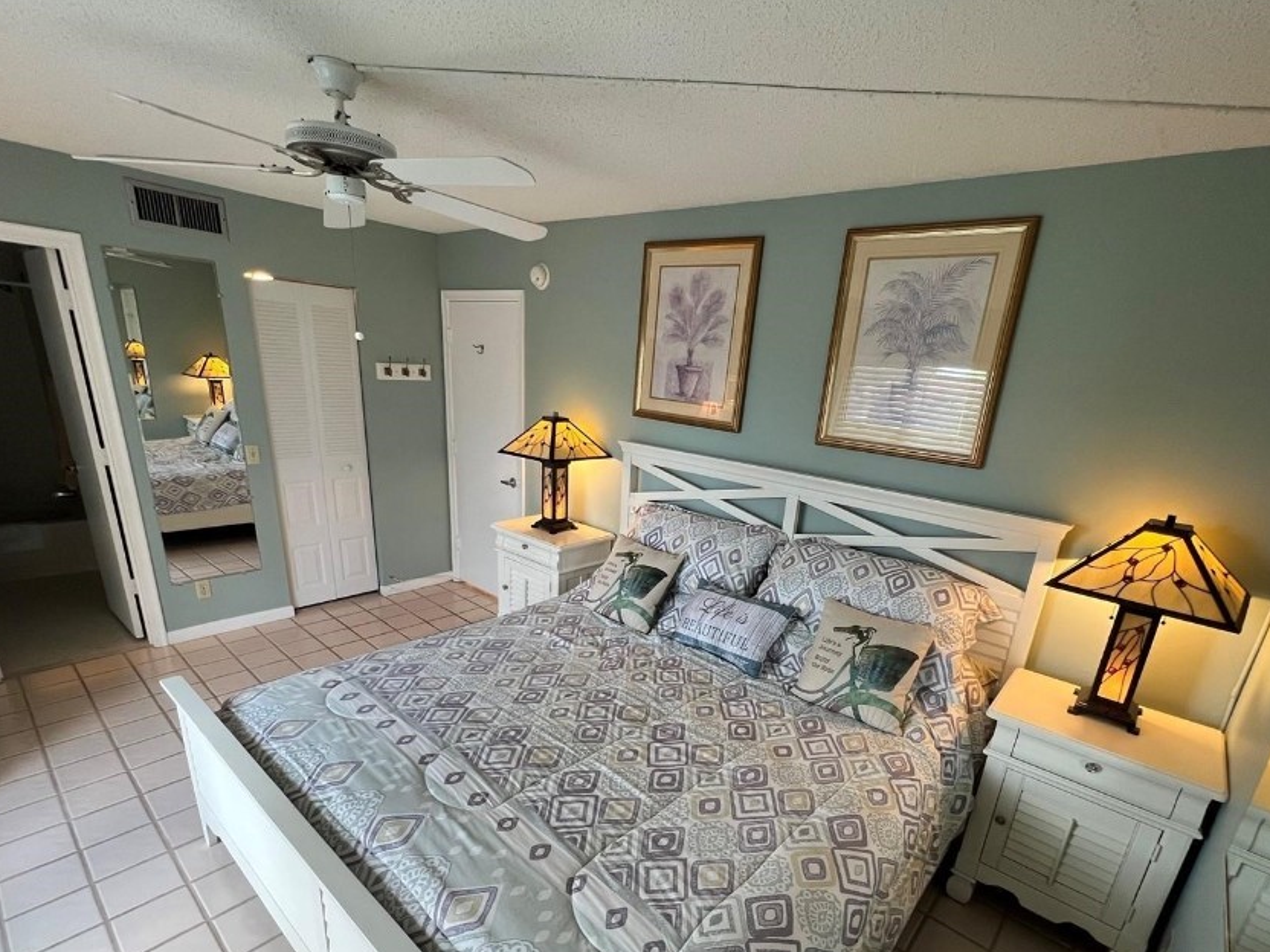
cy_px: 580
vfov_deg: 77.1
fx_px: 587
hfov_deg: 94.4
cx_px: 667
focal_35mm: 16
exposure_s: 1/120
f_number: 1.8
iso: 250
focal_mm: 1.57
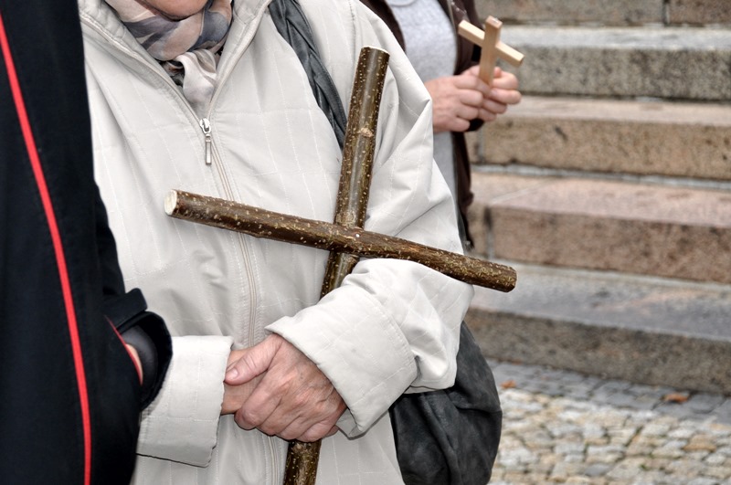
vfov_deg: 17.4
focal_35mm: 78
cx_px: 366
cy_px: 242
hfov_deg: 26.0
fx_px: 1582
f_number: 5
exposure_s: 1/200
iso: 320
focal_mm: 52
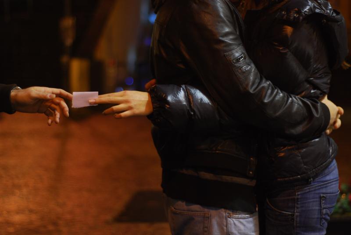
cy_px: 118
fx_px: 732
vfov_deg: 18.2
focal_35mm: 75
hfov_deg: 27.0
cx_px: 176
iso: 400
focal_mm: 50
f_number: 1.8
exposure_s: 1/40
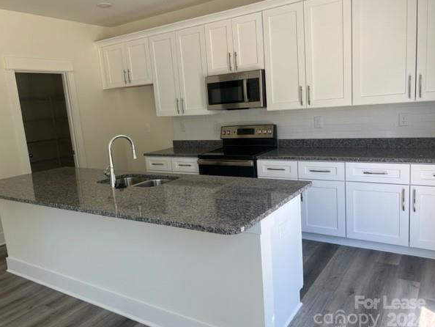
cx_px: 209
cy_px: 163
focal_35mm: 28
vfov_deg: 49.8
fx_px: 352
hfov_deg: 63.4
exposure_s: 1/139
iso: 32
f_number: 1.5
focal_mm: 5.7
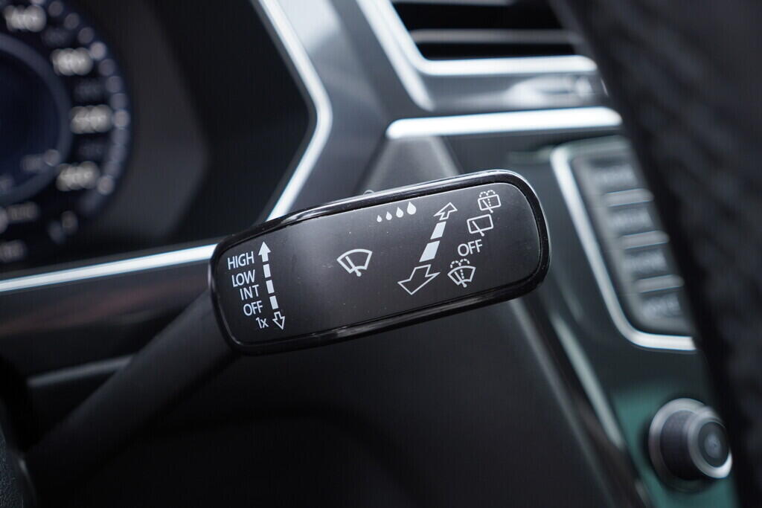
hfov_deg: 53.1
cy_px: 254
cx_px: 381
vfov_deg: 36.9
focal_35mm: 36
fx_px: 762
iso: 320
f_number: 2.8
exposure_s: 1/40
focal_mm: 24
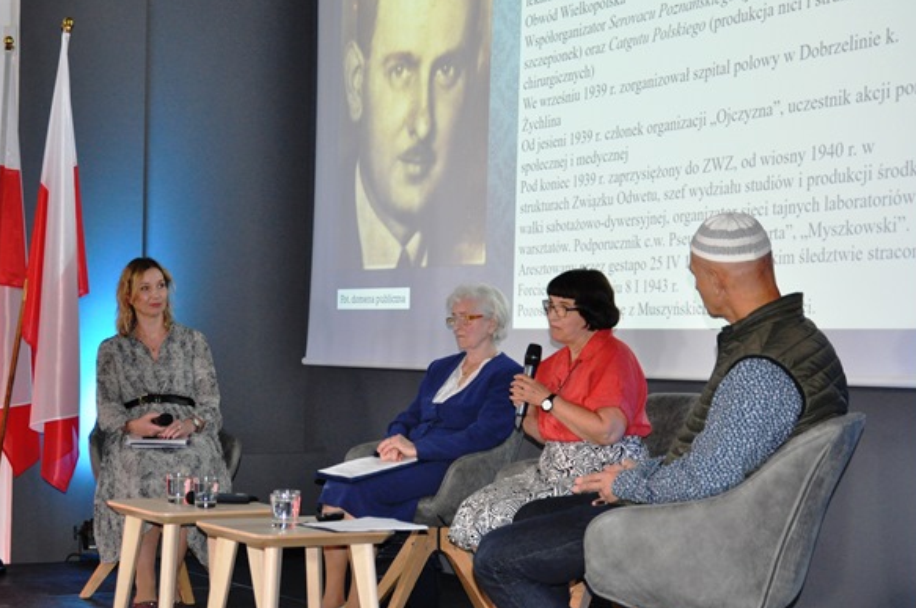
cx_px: 302
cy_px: 334
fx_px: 1779
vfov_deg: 19.4
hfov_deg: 28.7
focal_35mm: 70
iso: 800
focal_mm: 34
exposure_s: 1/60
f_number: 4.2
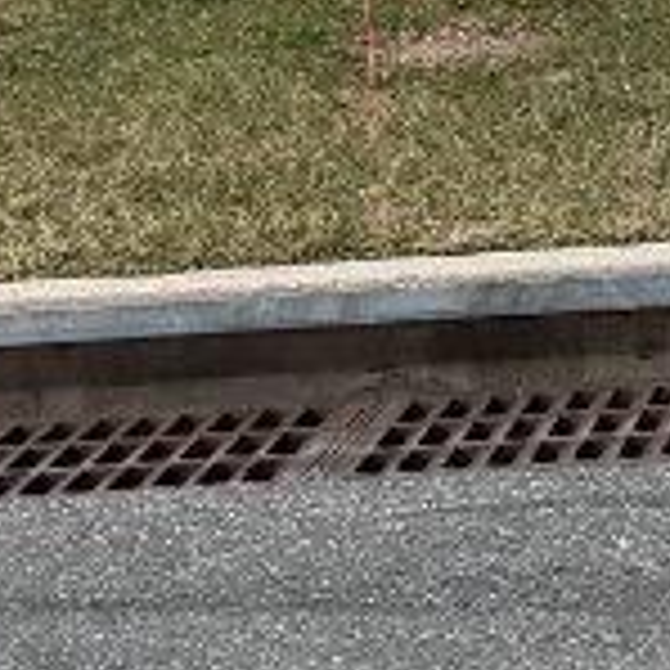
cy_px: -818
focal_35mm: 219
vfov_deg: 7.6
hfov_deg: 7.6
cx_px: 1371
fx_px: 4796
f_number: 1.78
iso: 80
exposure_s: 1/414
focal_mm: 6.76
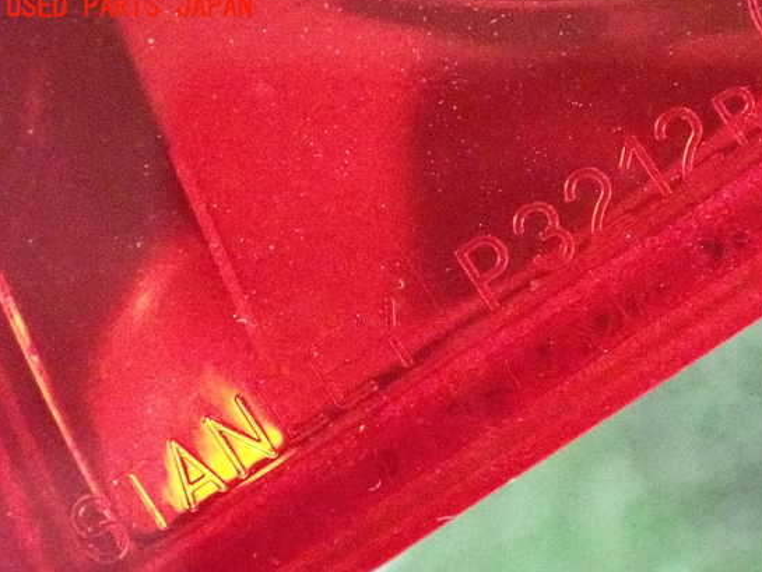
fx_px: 2422
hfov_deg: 17.9
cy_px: 305
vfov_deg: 13.5
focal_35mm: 110
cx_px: 418
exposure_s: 1/125
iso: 10000
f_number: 4.9
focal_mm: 18
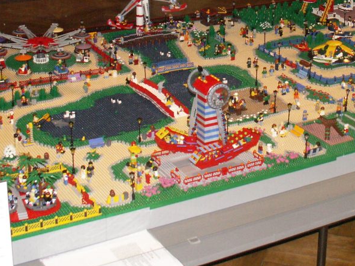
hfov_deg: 24.2
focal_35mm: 80
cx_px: 265
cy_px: -20
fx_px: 820
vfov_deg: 17.8
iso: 160
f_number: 2.8
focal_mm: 6.15
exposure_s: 1/60
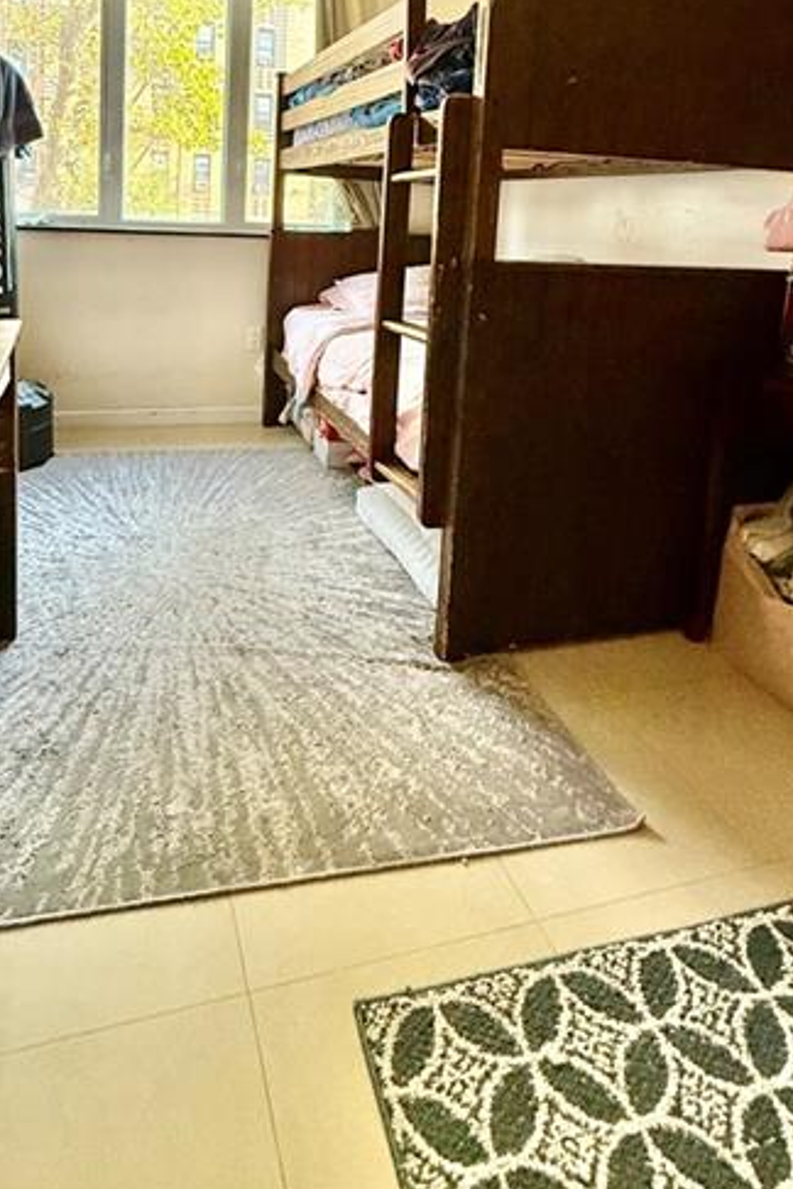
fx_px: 760
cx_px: 313
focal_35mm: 23
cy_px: 301
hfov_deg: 54.7
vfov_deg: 71.1
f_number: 2.2
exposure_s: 1/88
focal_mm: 2.22
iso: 320
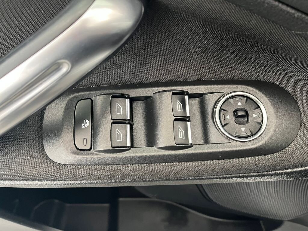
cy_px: 116
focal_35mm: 26
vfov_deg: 53.1
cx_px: 154
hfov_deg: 67.3
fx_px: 231
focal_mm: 5.1
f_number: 1.6
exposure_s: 1/50
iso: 320
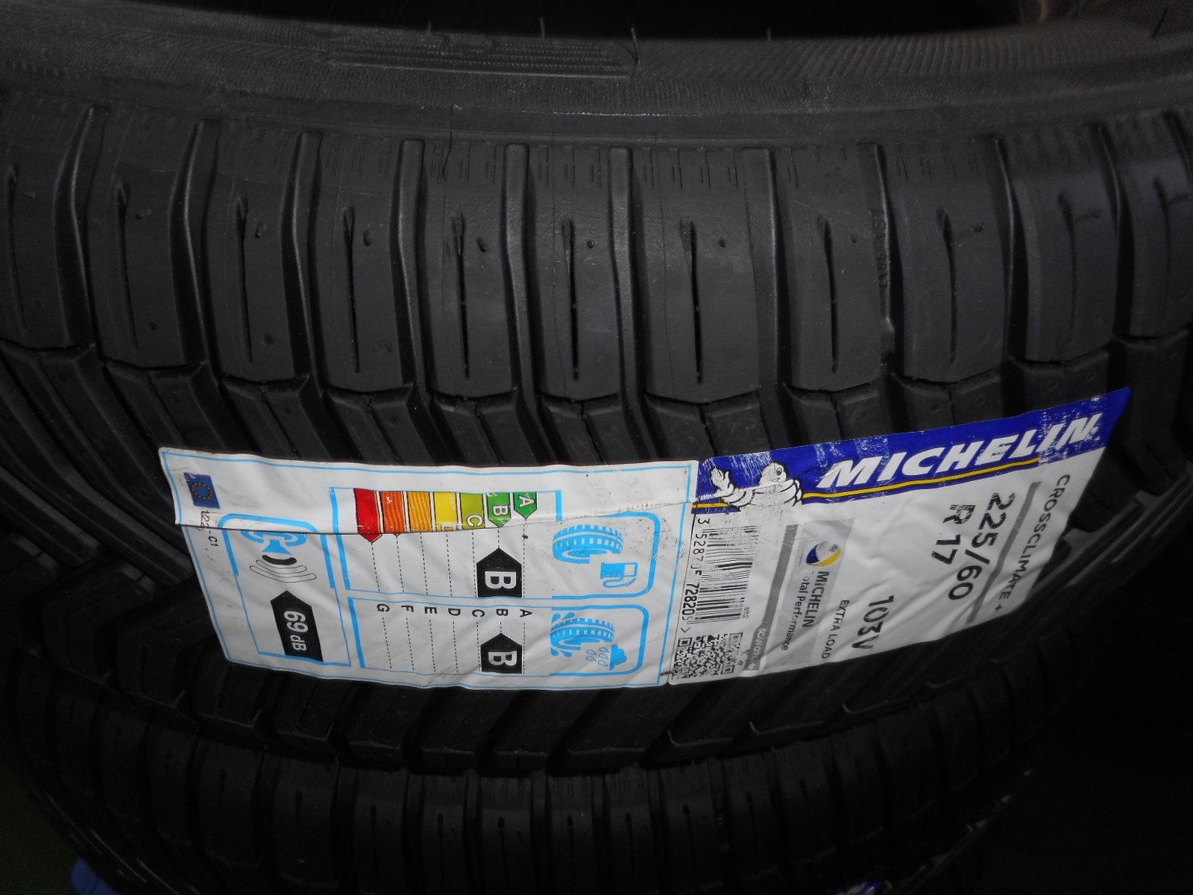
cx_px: 596
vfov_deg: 54.9
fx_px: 862
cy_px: 448
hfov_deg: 69.4
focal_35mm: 25
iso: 80
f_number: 3.7
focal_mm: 4.5
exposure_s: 1/25
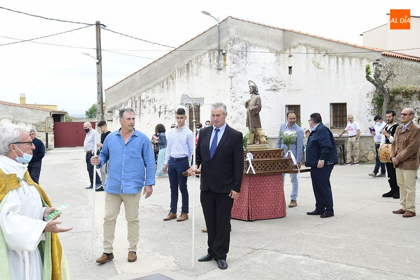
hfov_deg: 41.1
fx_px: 560
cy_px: 140
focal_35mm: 48
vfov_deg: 28.1
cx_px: 210
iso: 320
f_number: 9
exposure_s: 1/200
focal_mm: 48
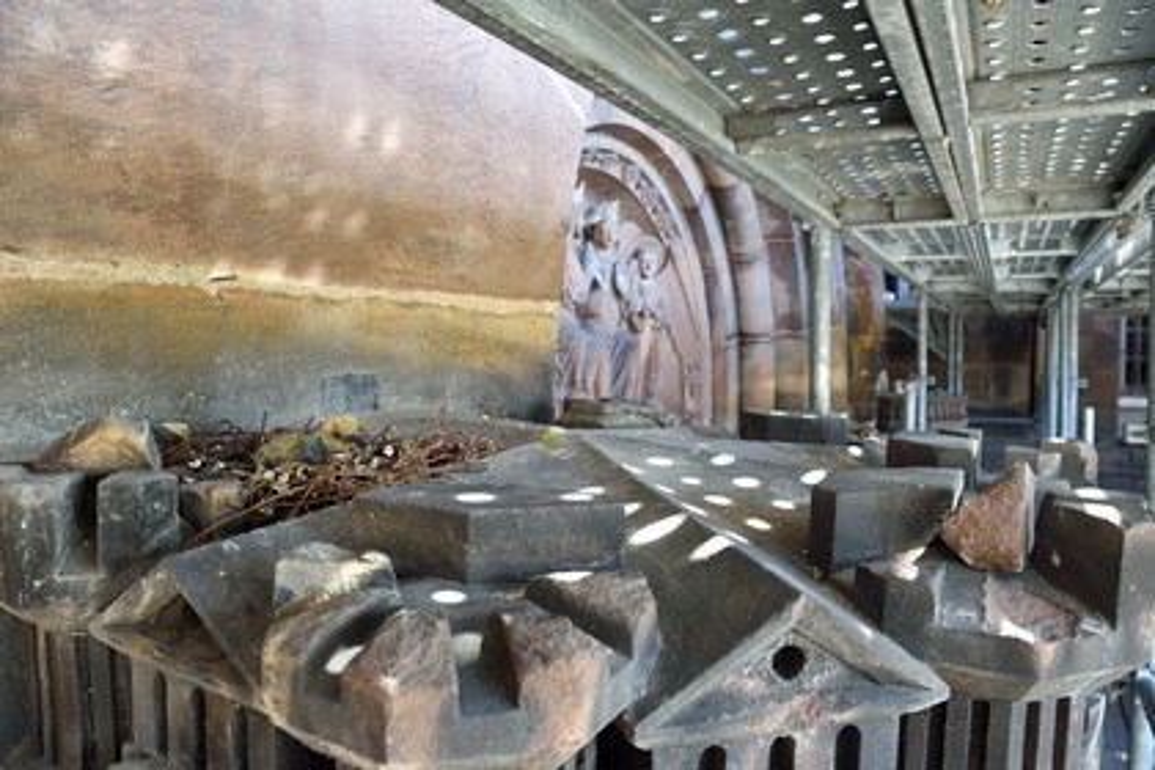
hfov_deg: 73.7
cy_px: 385
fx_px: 770
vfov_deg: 53.1
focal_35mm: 24
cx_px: 578
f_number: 9
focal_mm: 24
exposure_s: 1/60
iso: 800
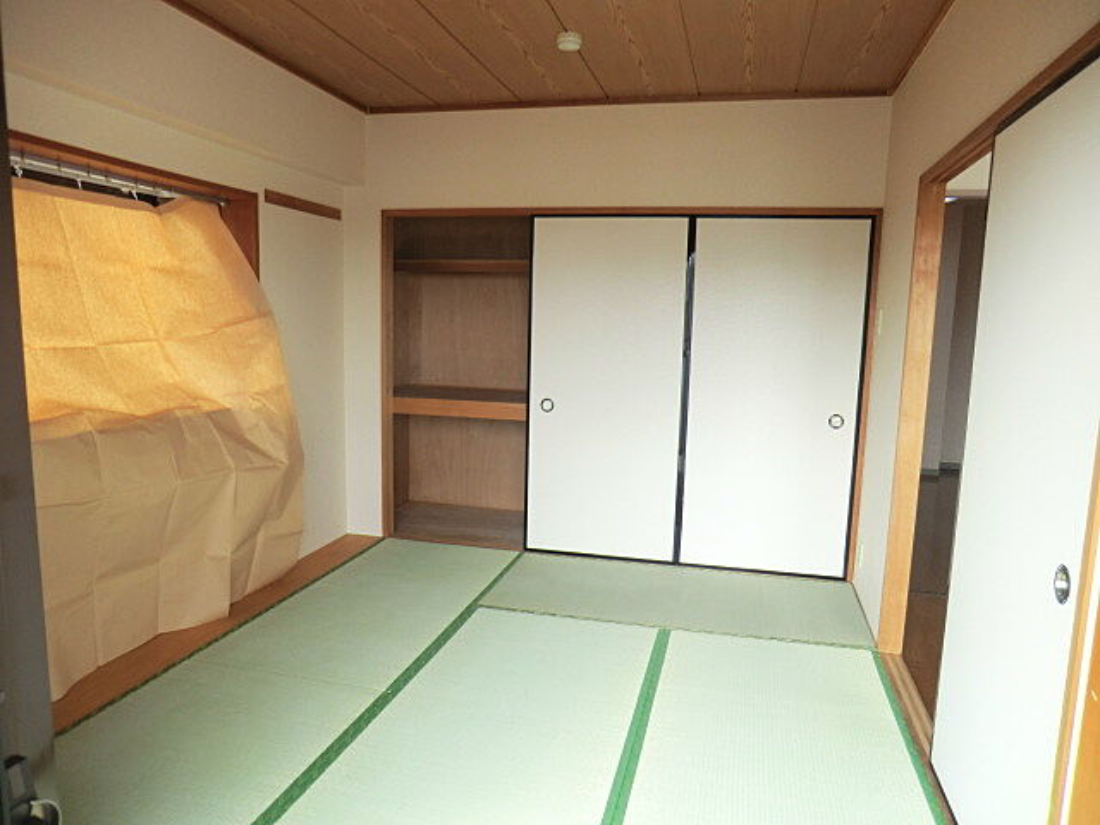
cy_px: 412
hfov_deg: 71.6
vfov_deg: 56.8
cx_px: 550
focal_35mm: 24
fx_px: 763
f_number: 3.2
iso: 100
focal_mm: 4.3
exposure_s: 1/60
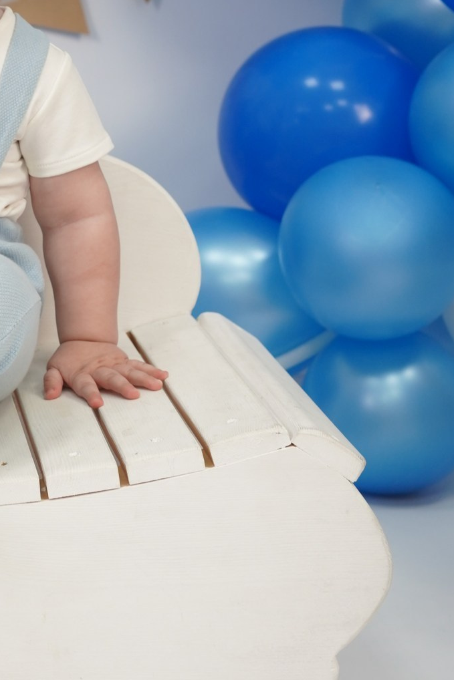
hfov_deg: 15.0
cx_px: -105
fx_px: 1664
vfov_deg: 22.9
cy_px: 180
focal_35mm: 88
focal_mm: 35
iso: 1000
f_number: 4.5
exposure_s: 1/160
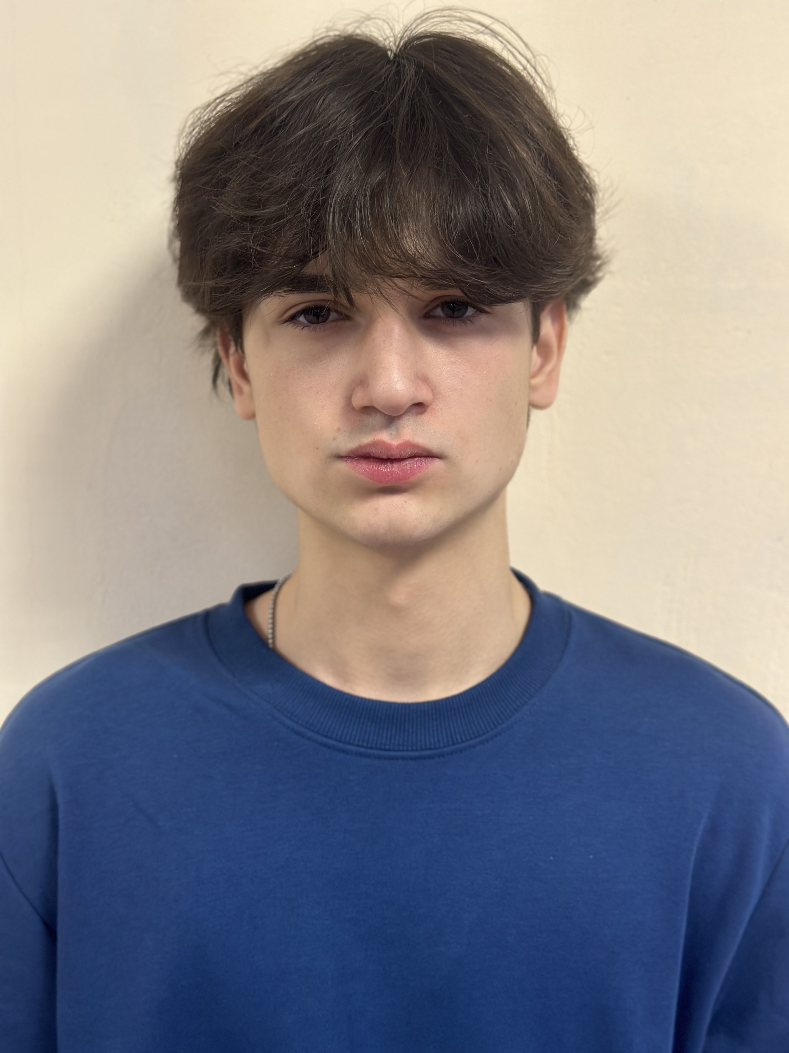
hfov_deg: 30.3
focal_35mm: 48
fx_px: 1459
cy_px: 526
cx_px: 394
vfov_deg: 39.7
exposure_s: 1/60
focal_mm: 6.86
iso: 250
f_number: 1.78
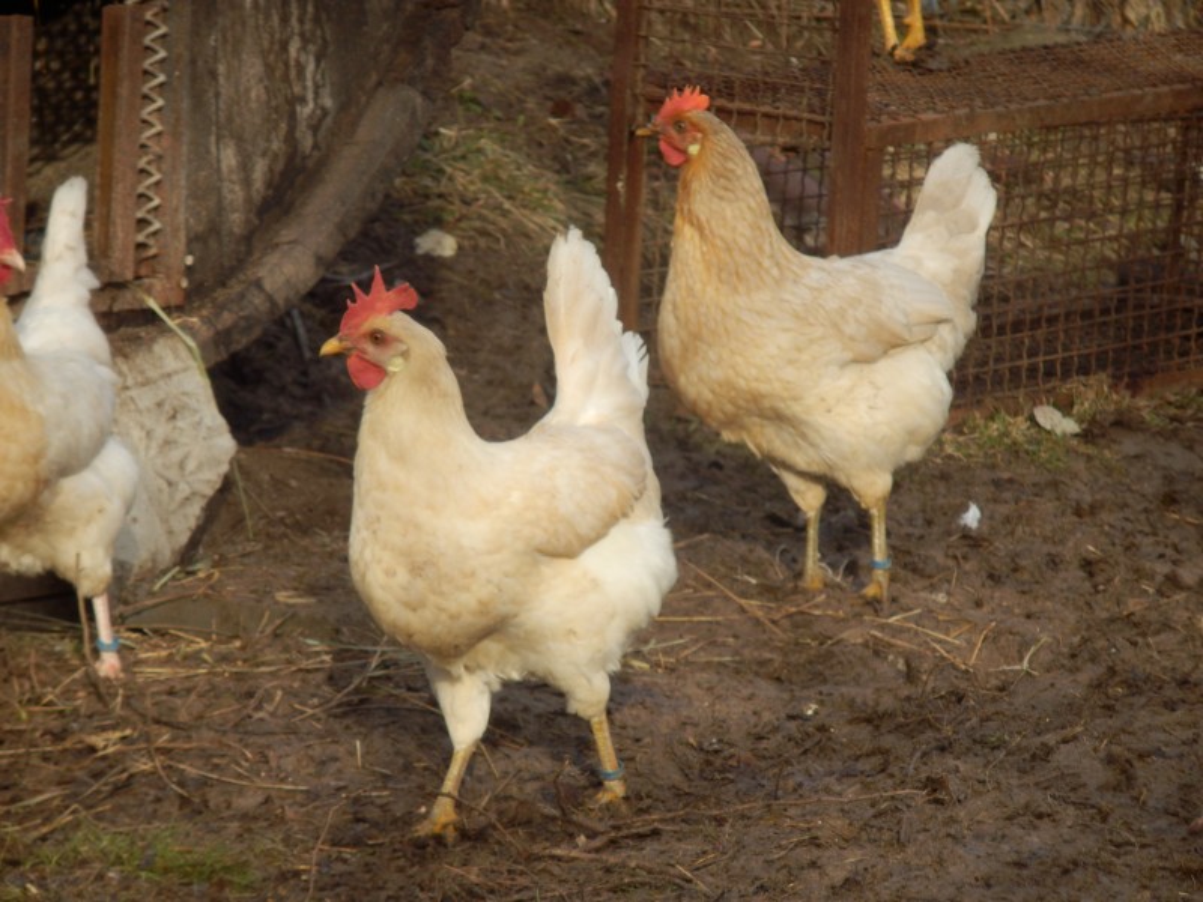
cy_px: 451
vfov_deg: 5.6
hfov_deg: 7.4
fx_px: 9279
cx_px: 602
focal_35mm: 267
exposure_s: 1/250
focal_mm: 47.3
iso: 125
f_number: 5.9
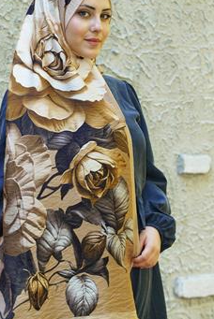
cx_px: 76
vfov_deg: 14.3
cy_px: 146
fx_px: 1272
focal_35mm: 143
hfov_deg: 9.6
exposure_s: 1/125
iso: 640
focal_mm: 105
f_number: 5
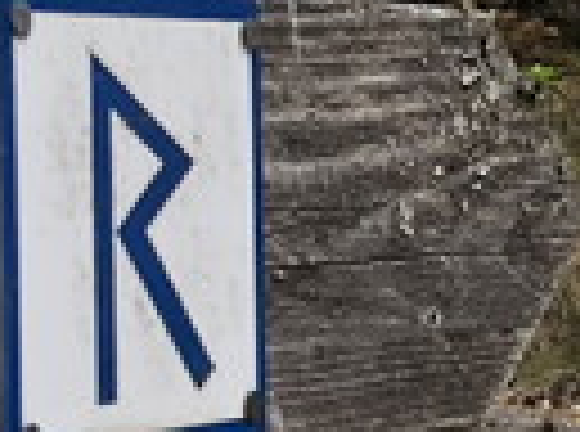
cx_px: 1218
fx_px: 3492
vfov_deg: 7.1
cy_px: 202
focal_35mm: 209
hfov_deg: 8.9
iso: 20
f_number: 1.8
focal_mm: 3.99
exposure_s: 1/251
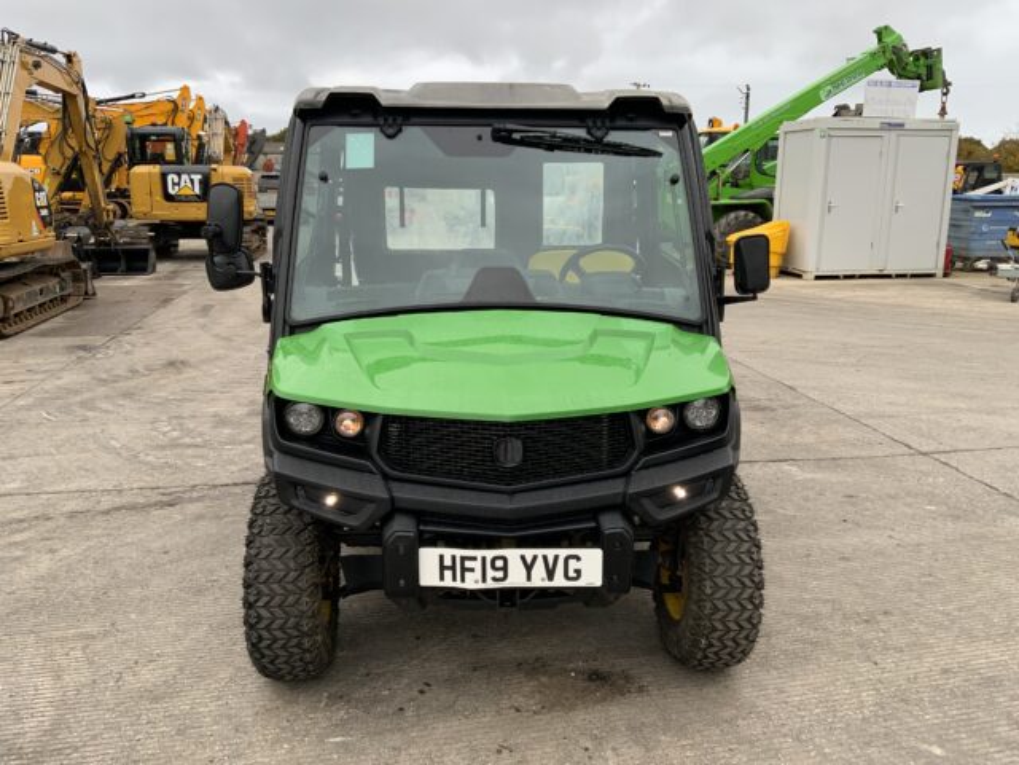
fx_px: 854
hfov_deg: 61.7
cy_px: 382
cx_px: 510
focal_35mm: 29
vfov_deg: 48.2
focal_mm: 3
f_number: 1.8
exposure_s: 1/122
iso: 40
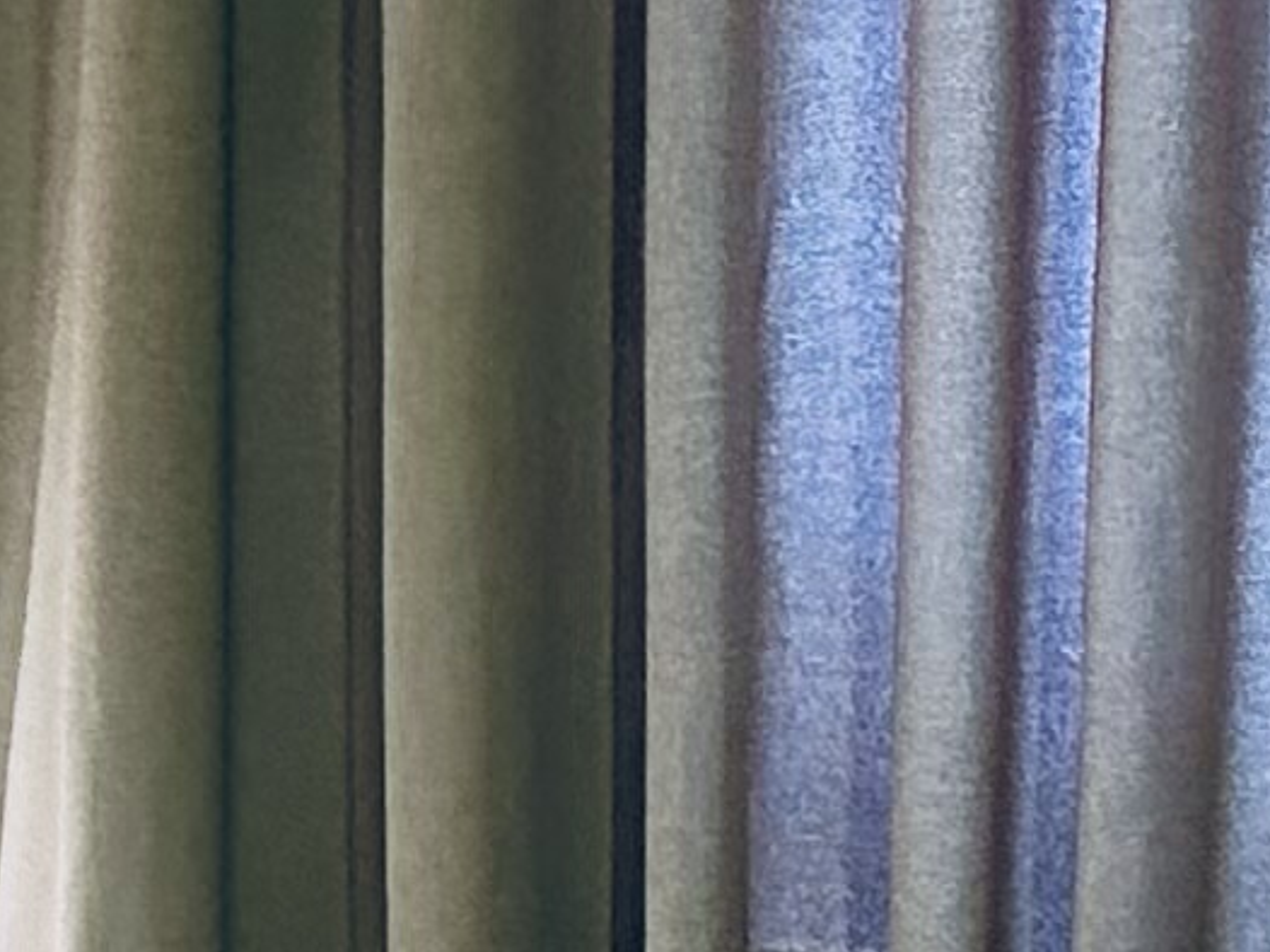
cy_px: 594
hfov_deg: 10.7
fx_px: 6748
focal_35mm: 184
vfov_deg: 8.1
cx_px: 415
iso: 800
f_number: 1.78
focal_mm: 6.86
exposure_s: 1/60
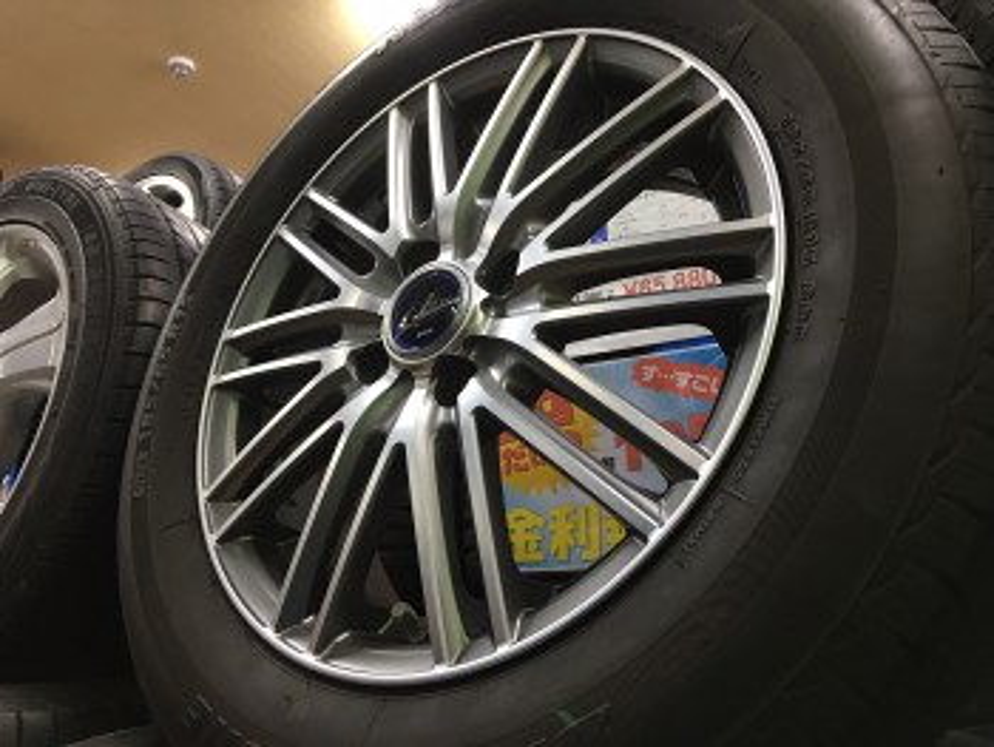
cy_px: 374
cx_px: 497
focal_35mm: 29
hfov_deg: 61.6
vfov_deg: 48.3
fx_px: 833
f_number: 2.2
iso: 80
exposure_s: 1/15
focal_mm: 4.15
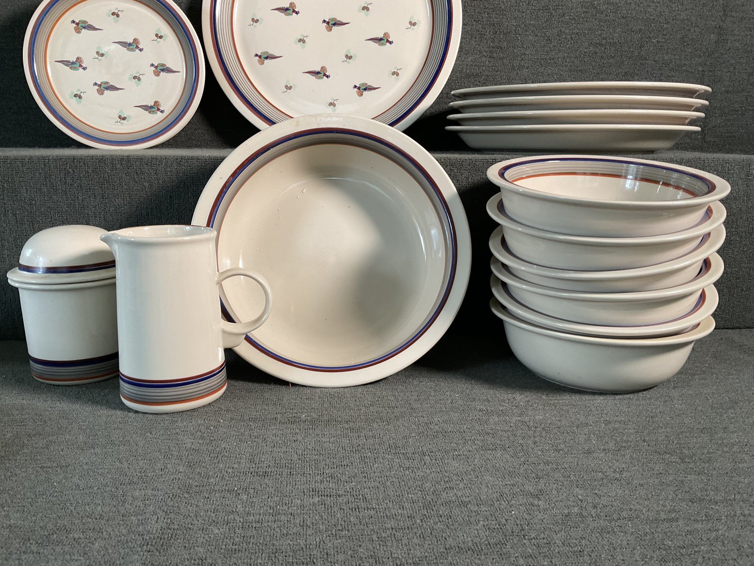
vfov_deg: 48.2
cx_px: 377
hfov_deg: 61.7
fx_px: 632
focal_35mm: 29
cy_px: 283
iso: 80
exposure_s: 1/60
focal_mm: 3
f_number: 1.8
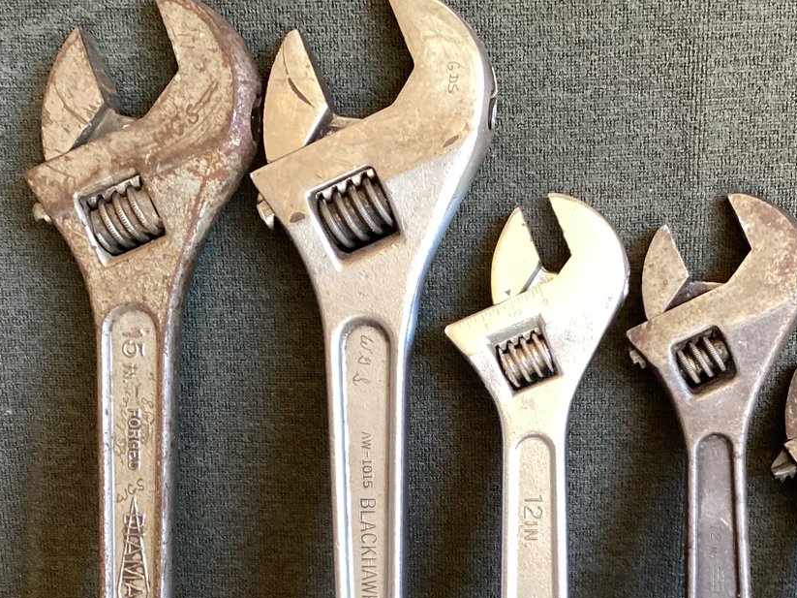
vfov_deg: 25.1
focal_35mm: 57
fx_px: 1312
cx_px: 496
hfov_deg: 33.6
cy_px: 503
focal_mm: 3.3
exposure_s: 1/60
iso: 125
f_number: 2.4
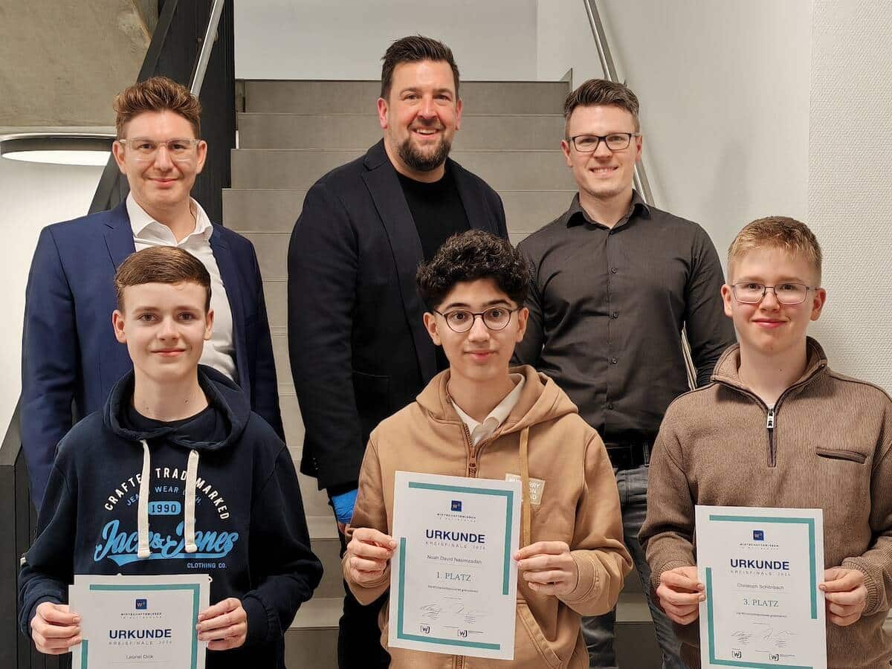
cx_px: 446
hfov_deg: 40.4
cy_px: 334
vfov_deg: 30.9
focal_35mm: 47
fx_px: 1211
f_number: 1.9
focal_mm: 5.3
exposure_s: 1/100
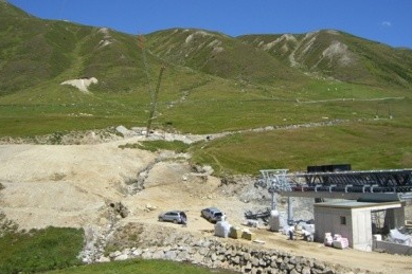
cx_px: 205
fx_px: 458
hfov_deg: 48.5
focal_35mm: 40
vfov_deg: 33.3
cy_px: 122
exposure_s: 1/500
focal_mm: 6.2
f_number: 4.3
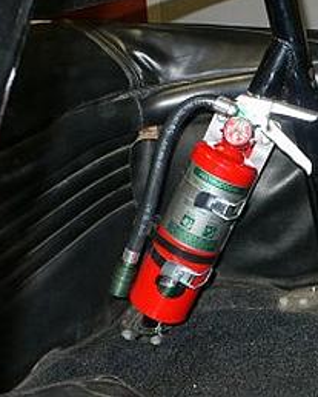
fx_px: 528
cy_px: 196
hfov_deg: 32.8
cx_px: 244
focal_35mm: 45
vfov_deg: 41.1
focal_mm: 6.3
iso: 100
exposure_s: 1/30
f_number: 2.8
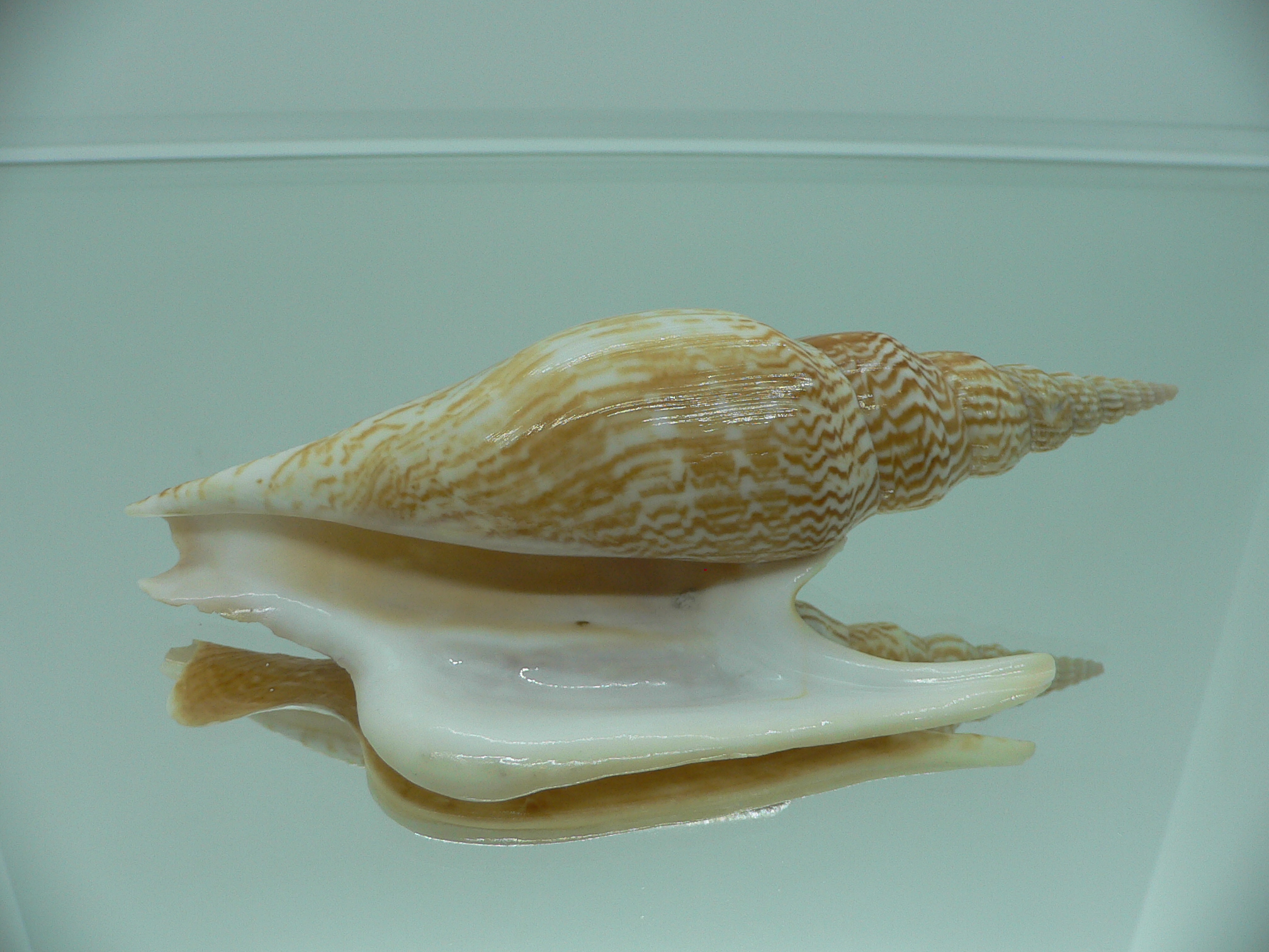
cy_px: 476
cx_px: 634
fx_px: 1283
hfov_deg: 52.6
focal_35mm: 35
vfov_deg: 40.7
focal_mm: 4.6
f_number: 2.8
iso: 80
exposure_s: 1/80
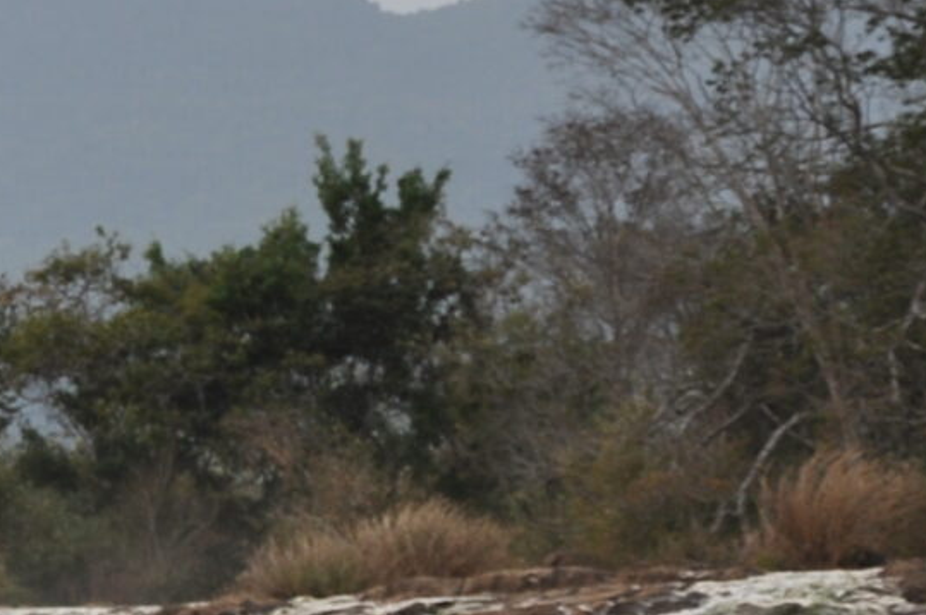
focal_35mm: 249
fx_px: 6407
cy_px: 495
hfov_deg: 7.9
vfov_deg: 5.5
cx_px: -974
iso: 200
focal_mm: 35
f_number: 6.3
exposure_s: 1/200
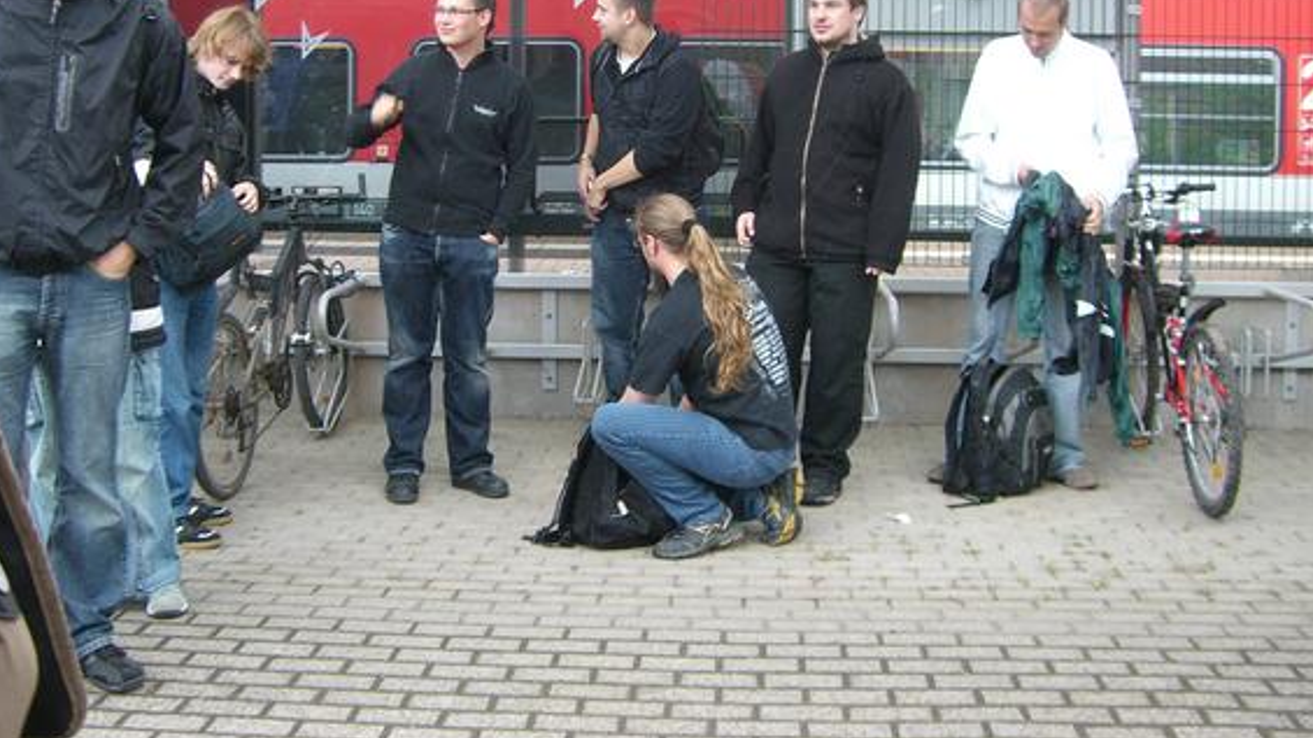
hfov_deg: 43.7
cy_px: 207
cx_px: 608
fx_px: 1636
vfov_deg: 25.2
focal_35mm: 47
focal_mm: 6.2
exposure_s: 1/100
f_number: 2.7
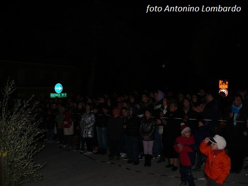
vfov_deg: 40.7
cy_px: 93
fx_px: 251
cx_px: 124
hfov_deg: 52.6
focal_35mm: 35
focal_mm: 7.4
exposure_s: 1/30
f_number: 2.8
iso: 100
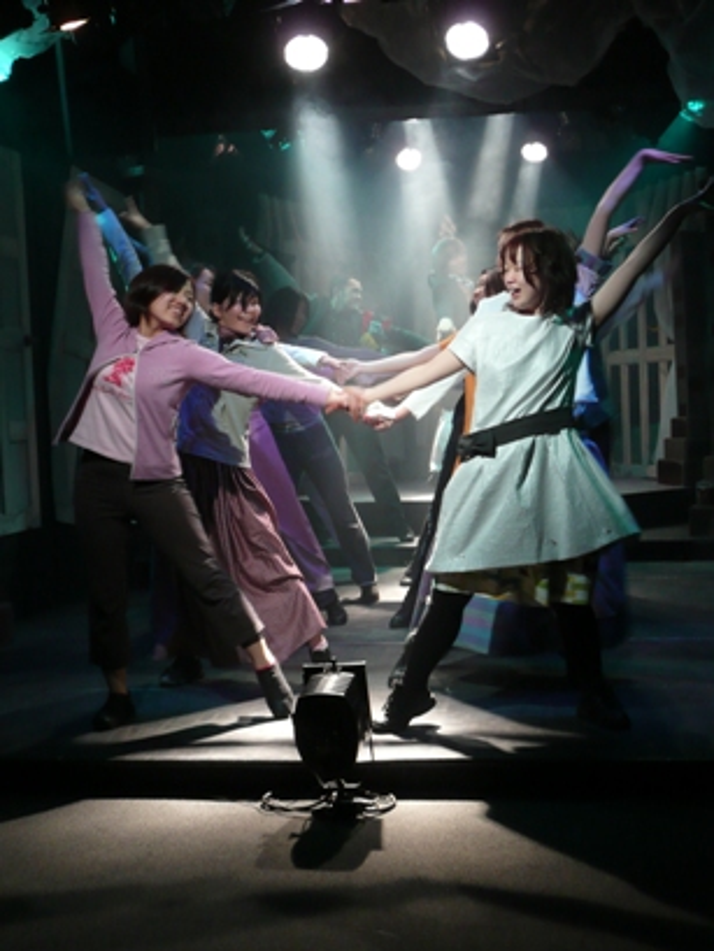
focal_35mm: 48
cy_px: 476
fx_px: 1319
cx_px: 357
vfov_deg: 39.6
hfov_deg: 30.3
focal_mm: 7.8
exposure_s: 1/13
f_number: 4.2
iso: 200
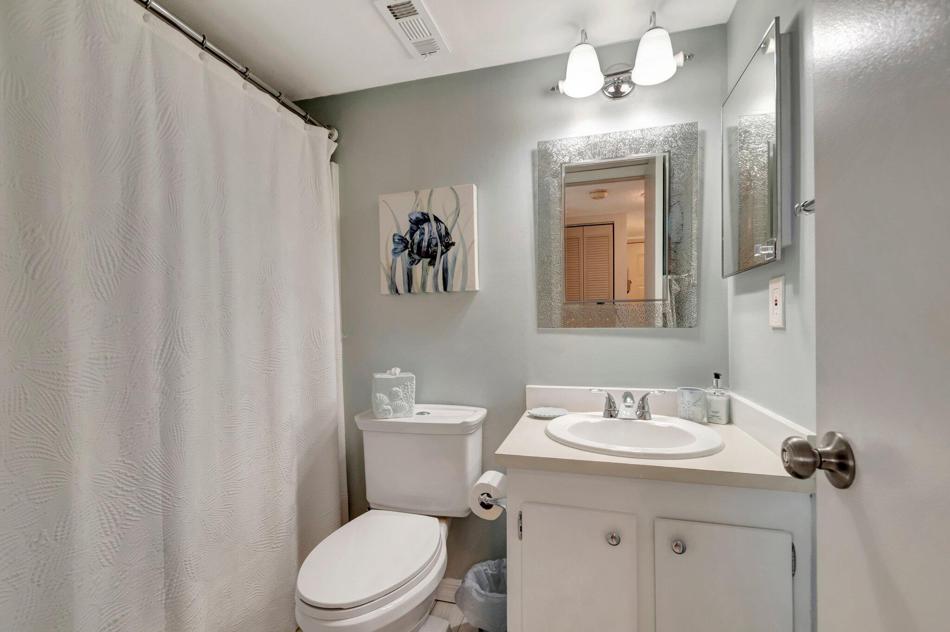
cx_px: 475
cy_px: 316
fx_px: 396
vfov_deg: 77.3
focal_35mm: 15
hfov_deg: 100.4
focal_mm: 10
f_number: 8
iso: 640
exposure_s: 1/13
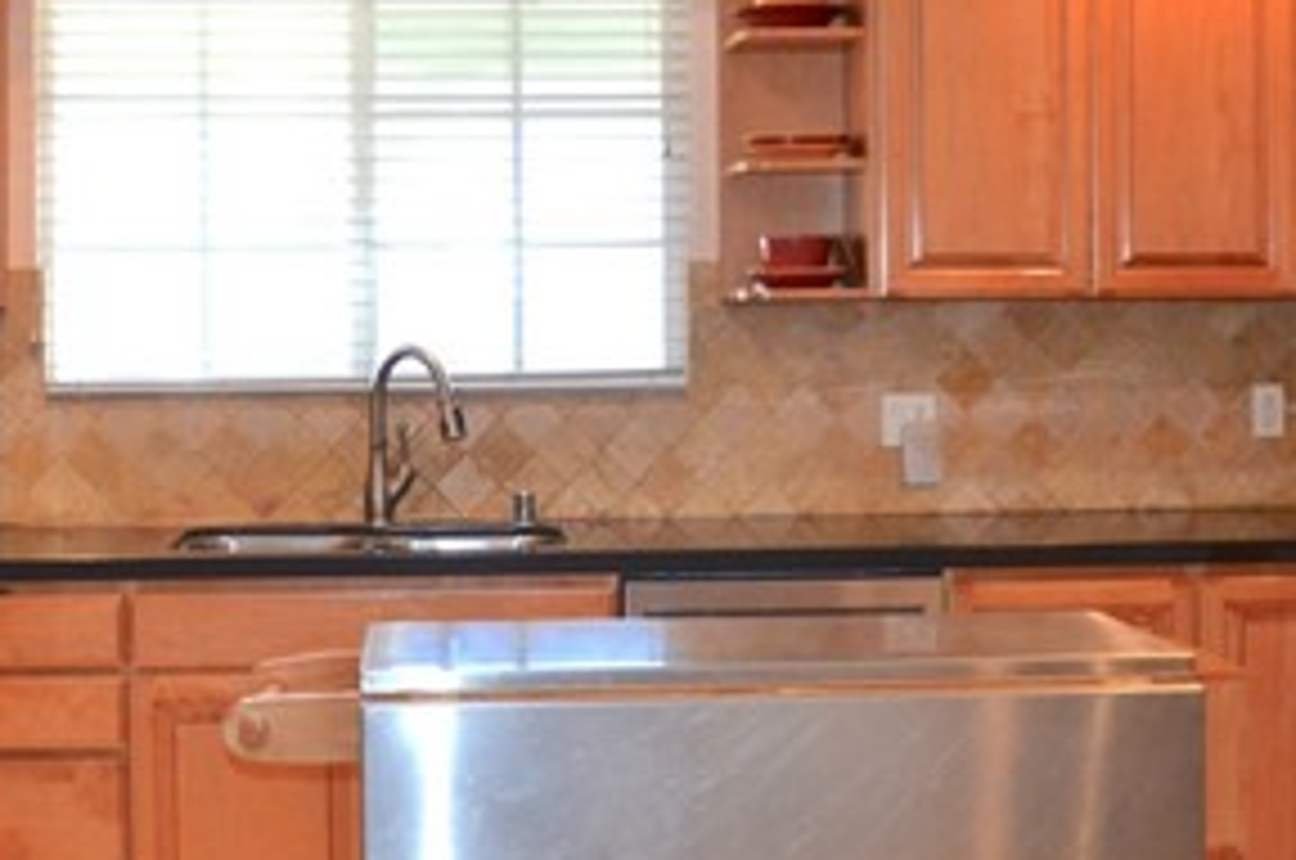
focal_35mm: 60
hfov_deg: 33.4
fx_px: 2156
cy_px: 288
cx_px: 540
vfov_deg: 22.5
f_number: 3.5
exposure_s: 1/80
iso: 400
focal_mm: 18
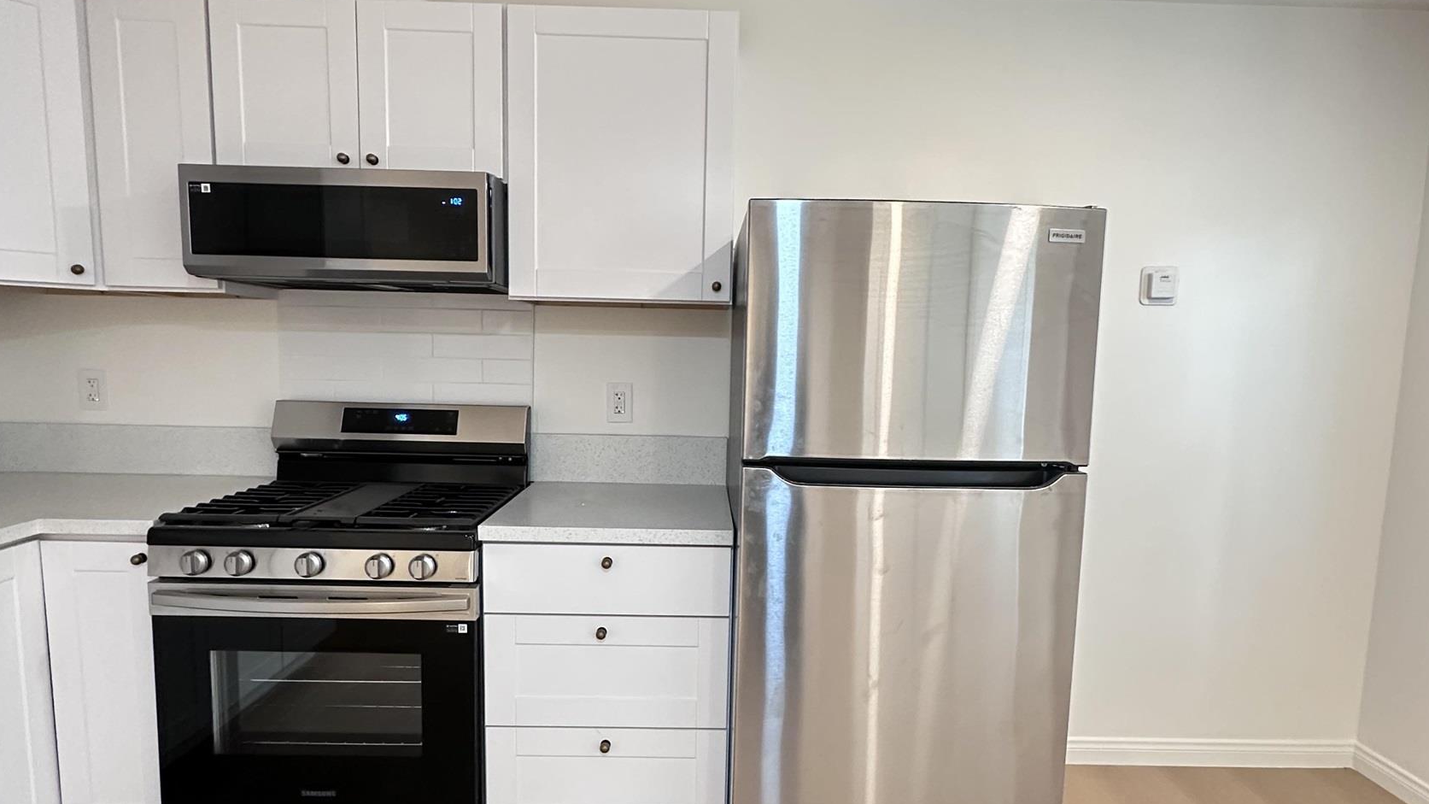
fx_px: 796
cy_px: 439
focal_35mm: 21
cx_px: 715
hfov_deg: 83.8
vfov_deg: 53.5
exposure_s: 1/60
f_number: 2.2
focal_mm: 2.22
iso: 500
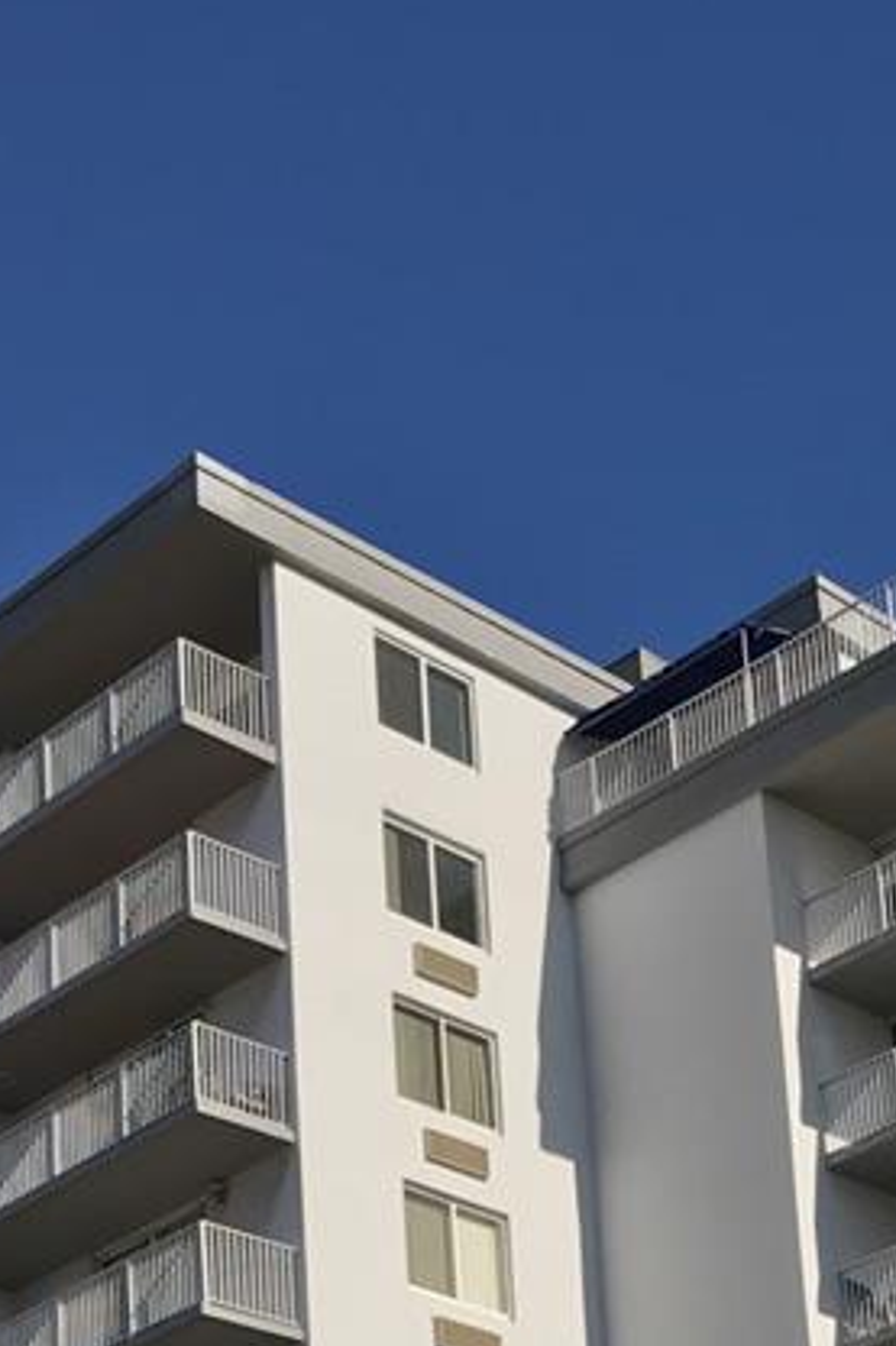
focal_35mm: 84
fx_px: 3138
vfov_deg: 22.3
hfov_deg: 16.1
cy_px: 1611
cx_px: 747
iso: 20
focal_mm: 3.99
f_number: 1.8
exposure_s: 1/3096
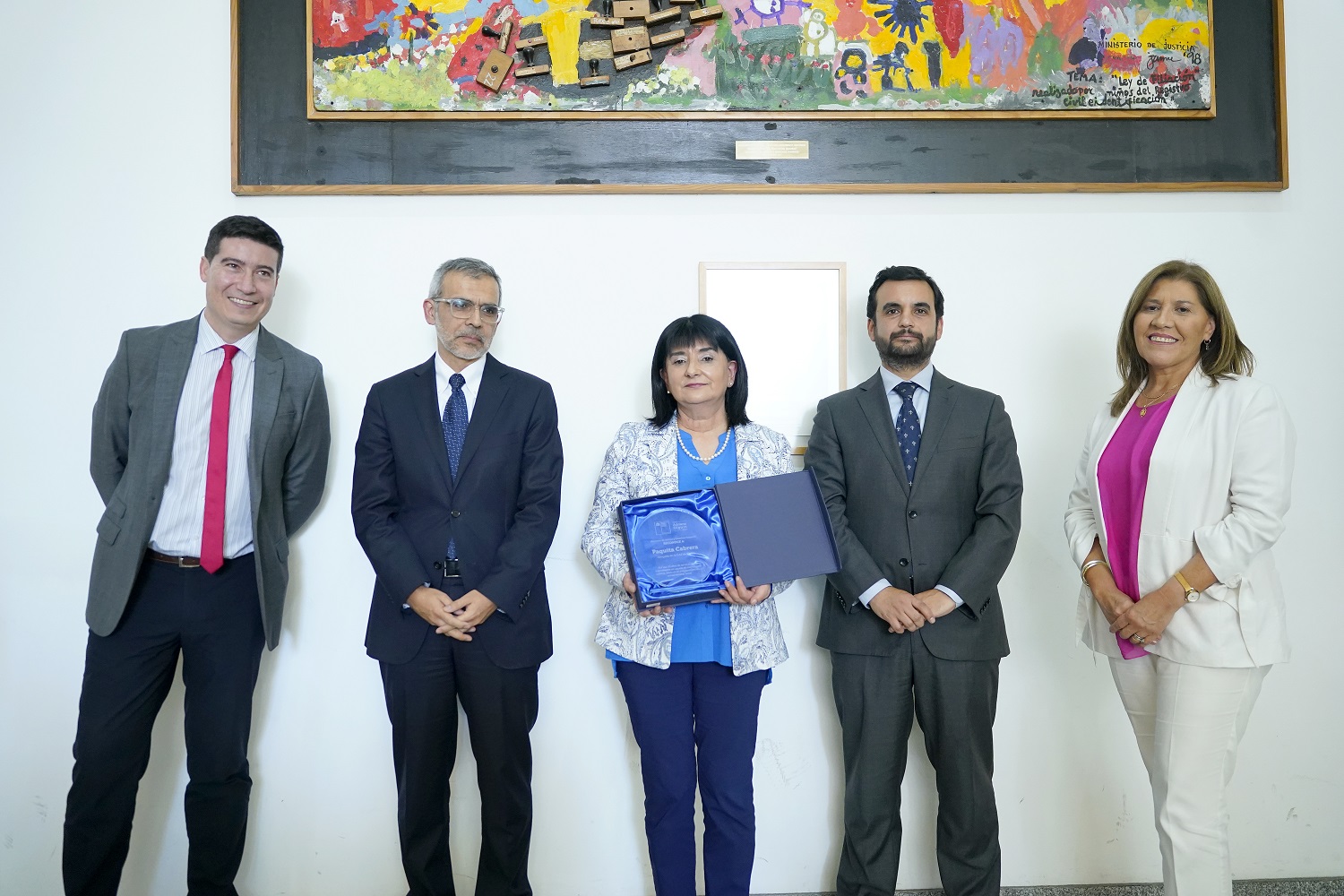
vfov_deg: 42.5
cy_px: 448
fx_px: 1154
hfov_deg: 60.4
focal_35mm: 31
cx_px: 672
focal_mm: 30.9
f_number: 2.8
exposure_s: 1/200
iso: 3200
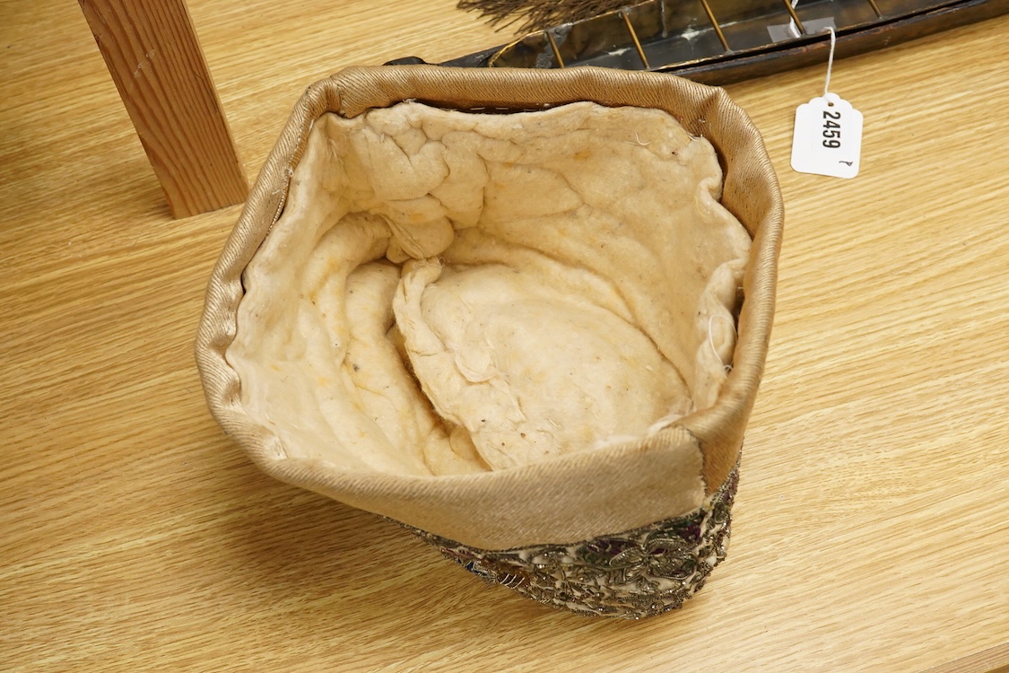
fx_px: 1261
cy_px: 336
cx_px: 504
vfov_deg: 29.9
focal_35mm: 45
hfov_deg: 43.6
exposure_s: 1/160
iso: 2500
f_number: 10
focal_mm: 30
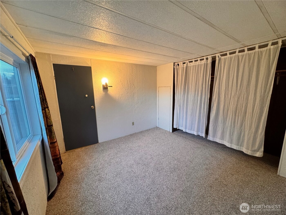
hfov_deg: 102.1
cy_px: 108
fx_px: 116
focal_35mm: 14
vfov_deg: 85.7
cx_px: 143
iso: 400
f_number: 2.2
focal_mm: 2.22
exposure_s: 1/60
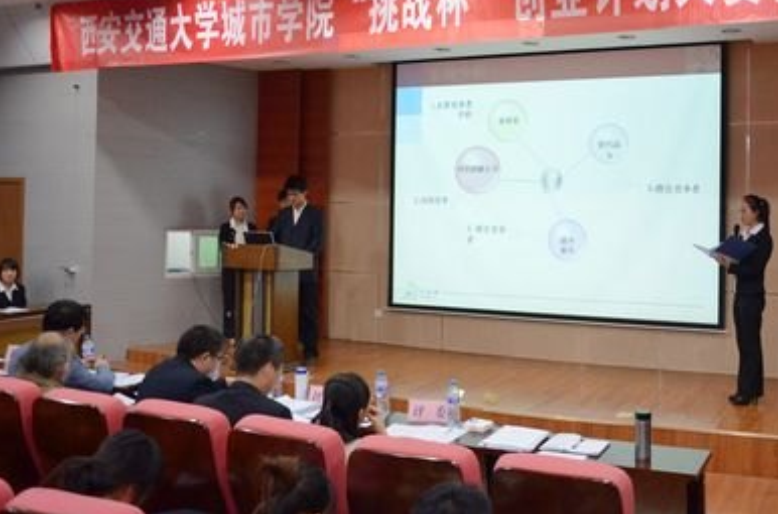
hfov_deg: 53.9
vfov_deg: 37.4
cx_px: 488
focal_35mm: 35
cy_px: 188
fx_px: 754
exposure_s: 1/60
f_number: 4
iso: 2000
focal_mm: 18
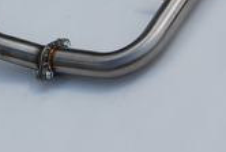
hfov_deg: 7.4
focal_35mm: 274
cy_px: 4
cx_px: -38
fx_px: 1726
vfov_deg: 5.0
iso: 100
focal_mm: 38
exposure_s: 1/320
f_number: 9
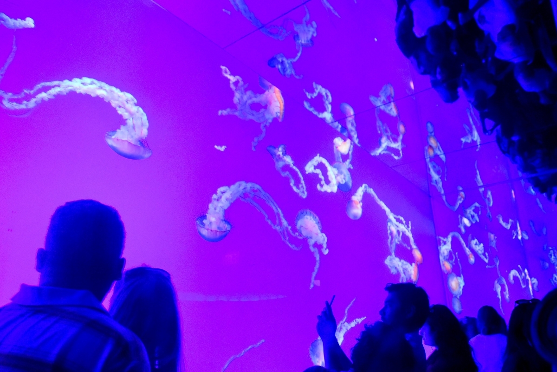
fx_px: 418
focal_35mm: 27
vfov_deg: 48.0
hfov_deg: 67.4
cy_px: 186
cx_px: 278
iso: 1600
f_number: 3.5
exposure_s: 1/60
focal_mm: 18
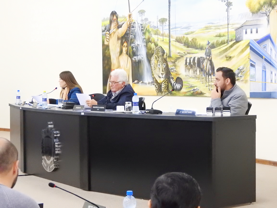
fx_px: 840
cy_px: 104
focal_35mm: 105
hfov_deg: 18.7
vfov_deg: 14.1
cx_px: 138
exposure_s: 1/15
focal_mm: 18.8
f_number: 4.8
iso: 1600
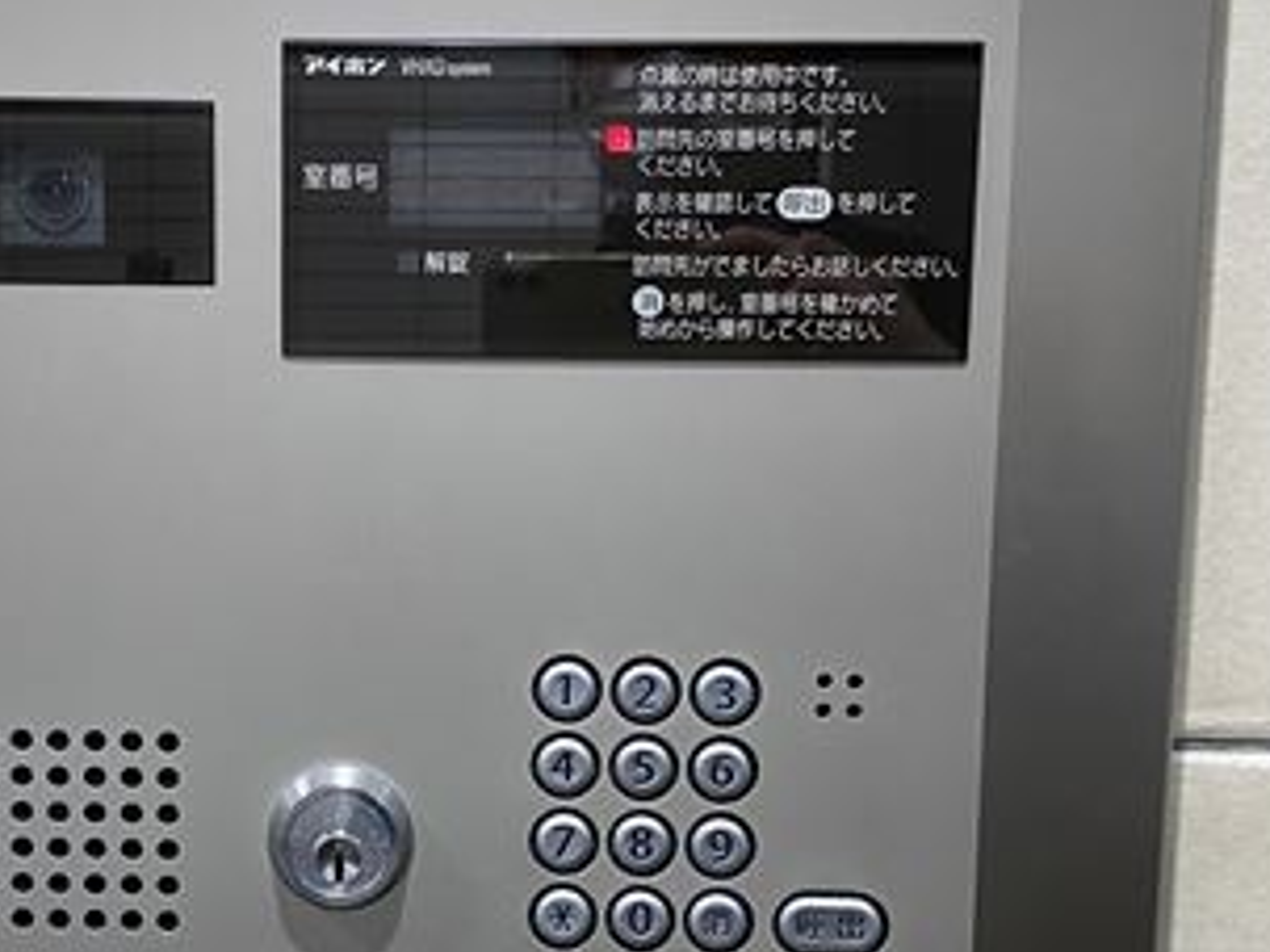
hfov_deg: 34.5
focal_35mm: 55
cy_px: 583
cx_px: 394
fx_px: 2017
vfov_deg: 26.5
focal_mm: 4.25
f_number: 1.8
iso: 160
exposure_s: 1/50
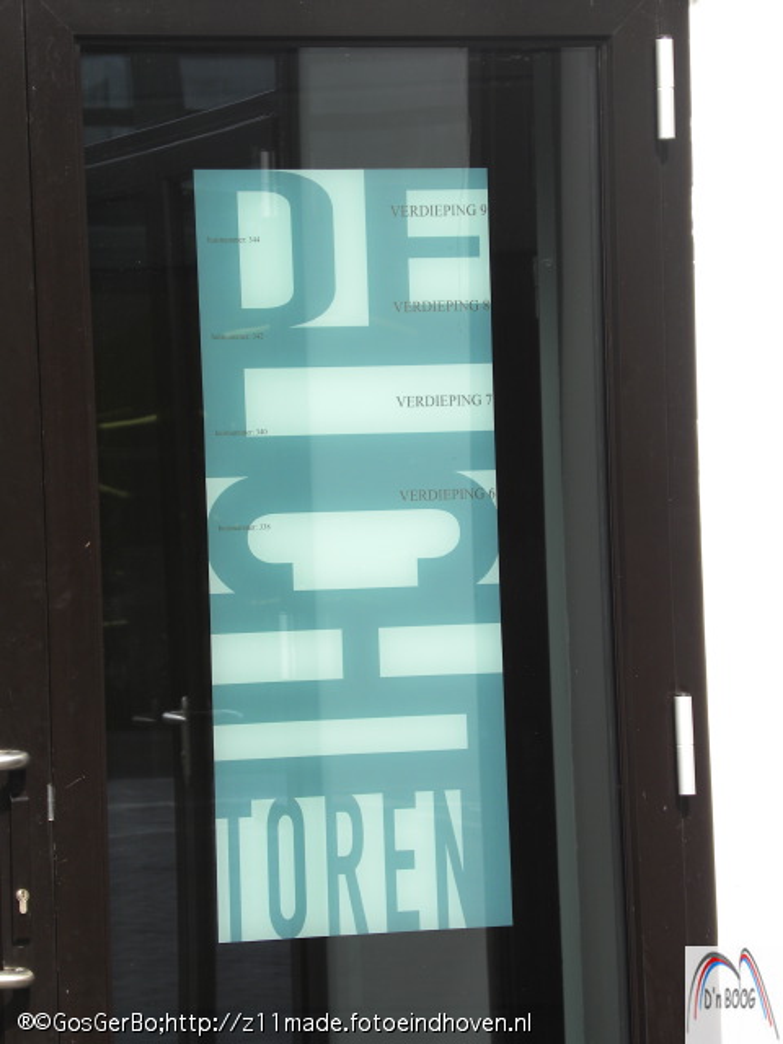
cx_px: 392
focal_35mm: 184
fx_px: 5549
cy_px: 522
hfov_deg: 8.1
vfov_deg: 10.7
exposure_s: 1/125
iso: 64
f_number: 4.5
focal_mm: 32.7
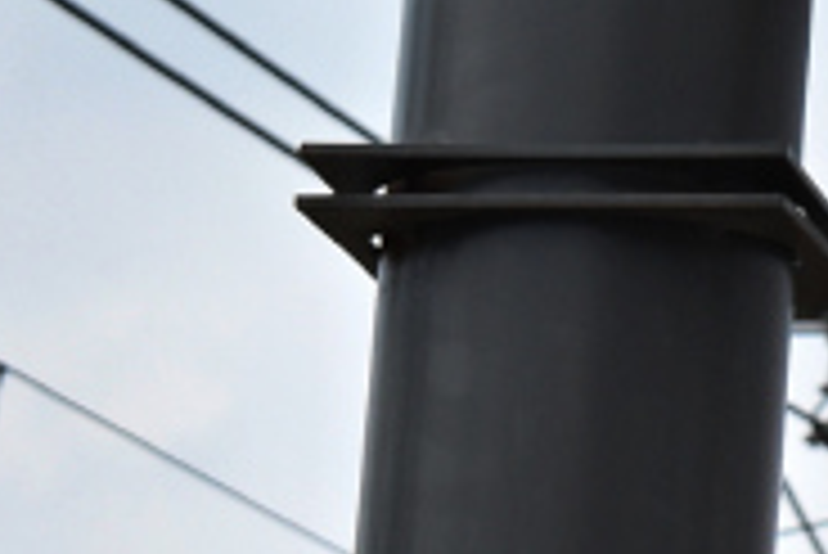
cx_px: 2750
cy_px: -1088
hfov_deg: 5.6
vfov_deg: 3.9
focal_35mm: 339
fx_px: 7803
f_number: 10
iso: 200
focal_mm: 32
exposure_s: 1/400
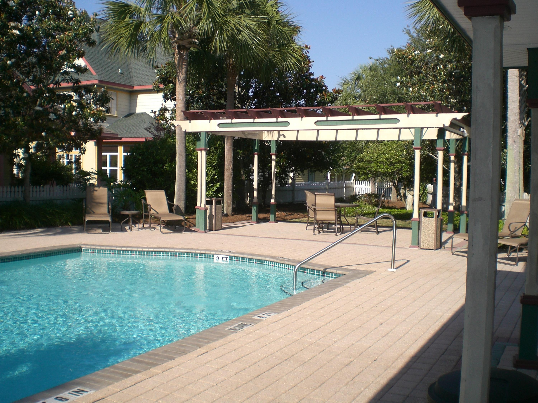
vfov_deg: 37.7
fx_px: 591
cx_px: 269
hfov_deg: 49.0
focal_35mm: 38
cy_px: 202
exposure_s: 1/400
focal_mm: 6.3
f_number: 4.4
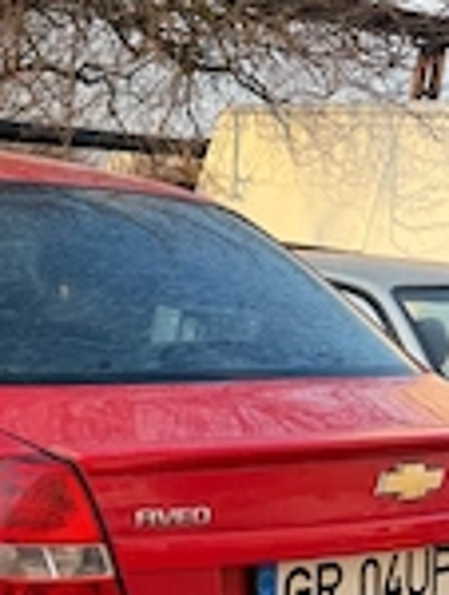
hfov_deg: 21.4
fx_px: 1104
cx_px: -91
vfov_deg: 29.1
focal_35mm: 64
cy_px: 528
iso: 100
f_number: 1.78
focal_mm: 6.76
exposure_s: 1/584
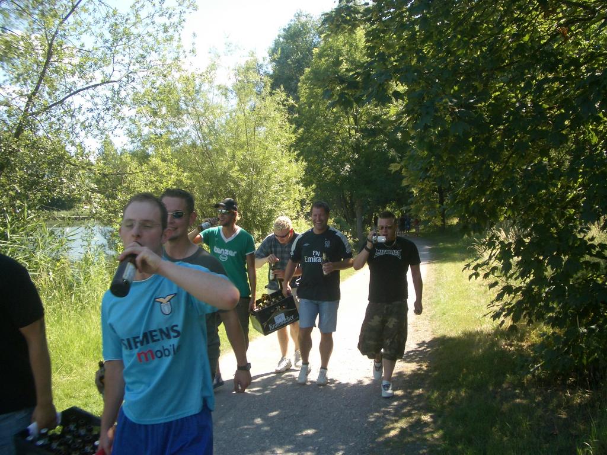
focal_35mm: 35
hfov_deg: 52.6
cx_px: 304
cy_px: 228
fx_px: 614
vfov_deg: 40.7
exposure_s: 1/160
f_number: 4.3
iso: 50
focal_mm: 5.8
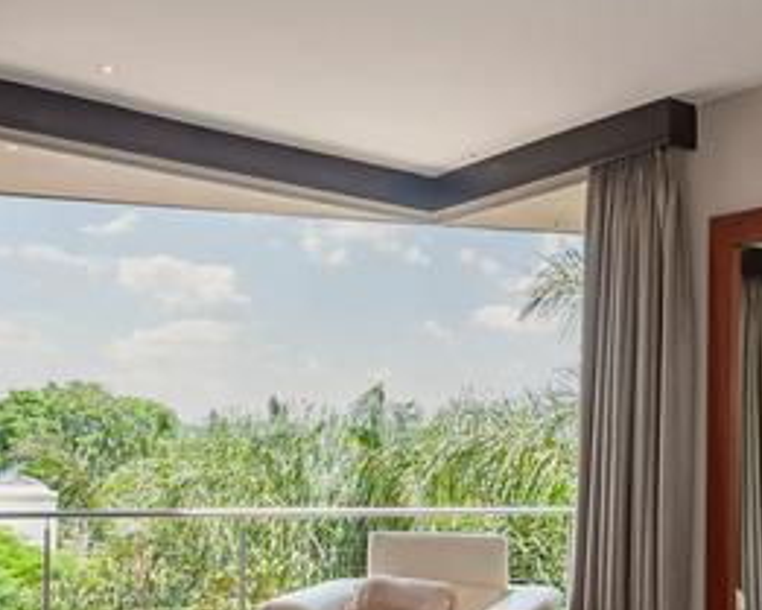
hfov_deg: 40.3
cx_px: 415
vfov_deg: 32.1
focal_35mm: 46
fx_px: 1038
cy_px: 467
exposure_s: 1/200
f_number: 7.1
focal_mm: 16
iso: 400
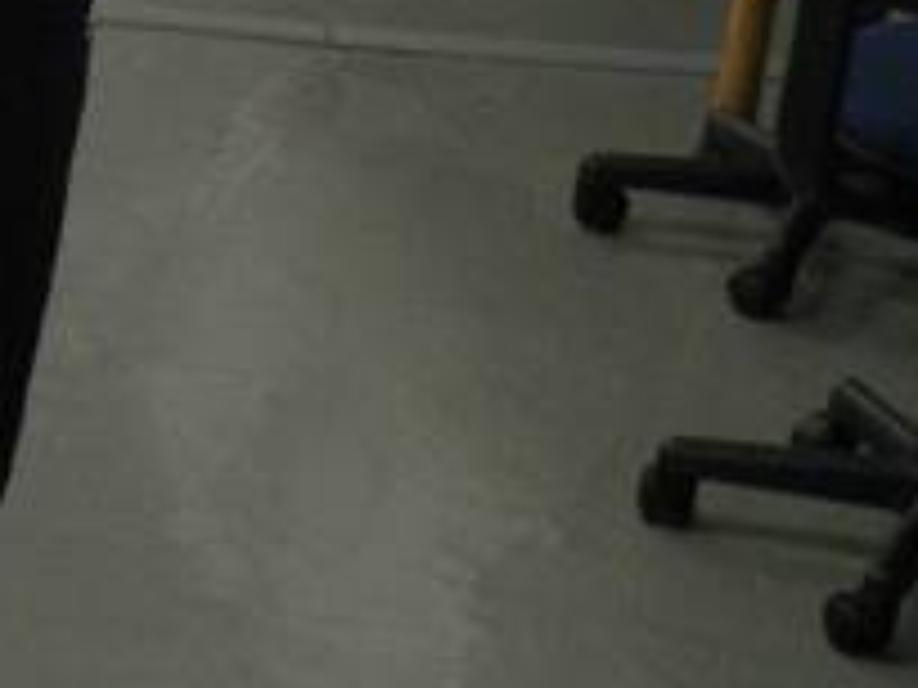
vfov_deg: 8.5
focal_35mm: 171
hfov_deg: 10.8
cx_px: -756
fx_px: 4535
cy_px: -355
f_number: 3.5
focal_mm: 6.1
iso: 200
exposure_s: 1/25
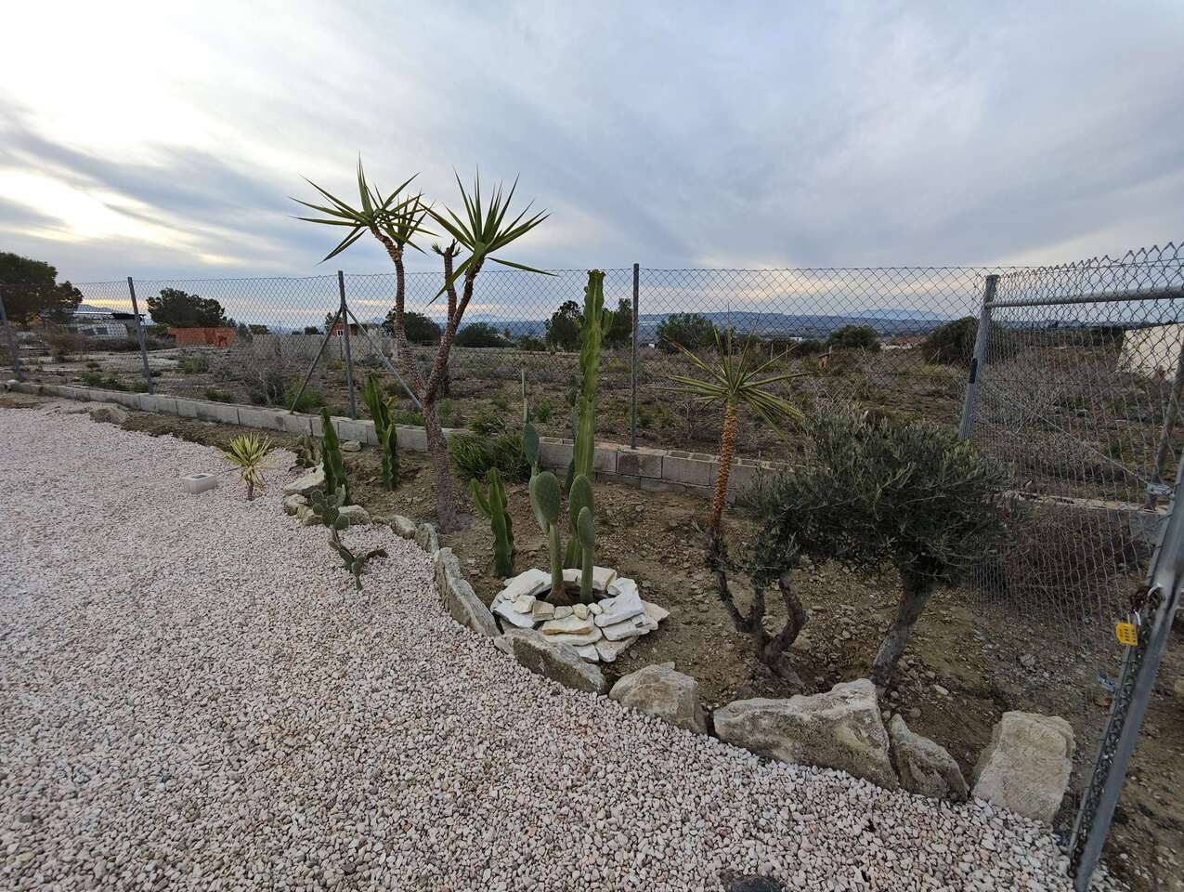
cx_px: 592
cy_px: 446
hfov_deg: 102.0
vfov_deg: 85.8
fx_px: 480
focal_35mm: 14
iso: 50
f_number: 2.2
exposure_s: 1/120
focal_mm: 2.16
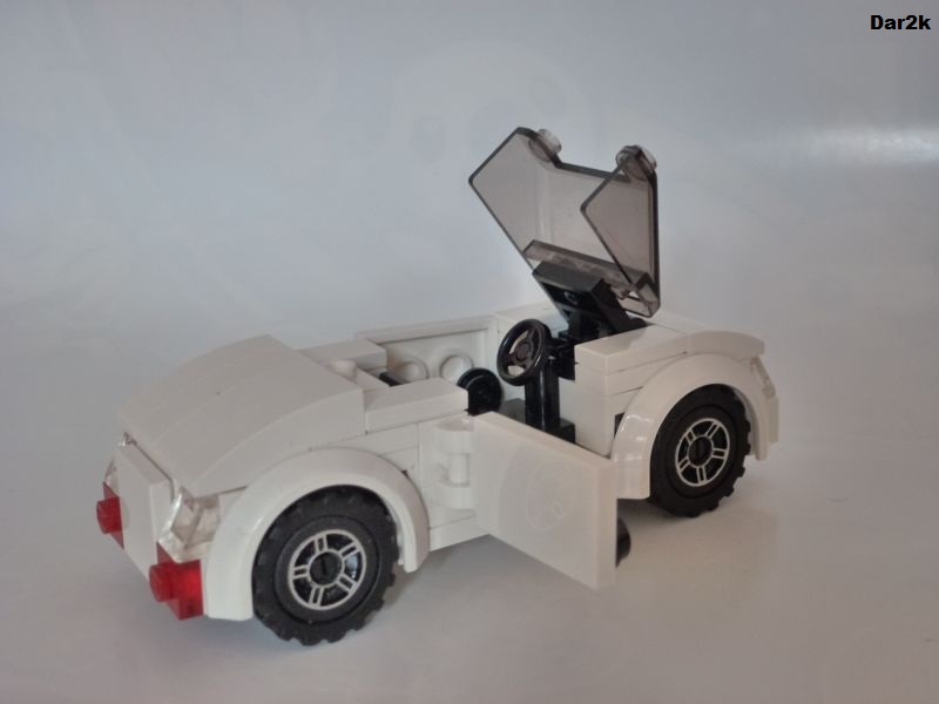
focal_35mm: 45
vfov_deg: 32.2
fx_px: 1221
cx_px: 470
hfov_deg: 42.1
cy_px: 352
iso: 400
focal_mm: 8
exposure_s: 1/2.5
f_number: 4
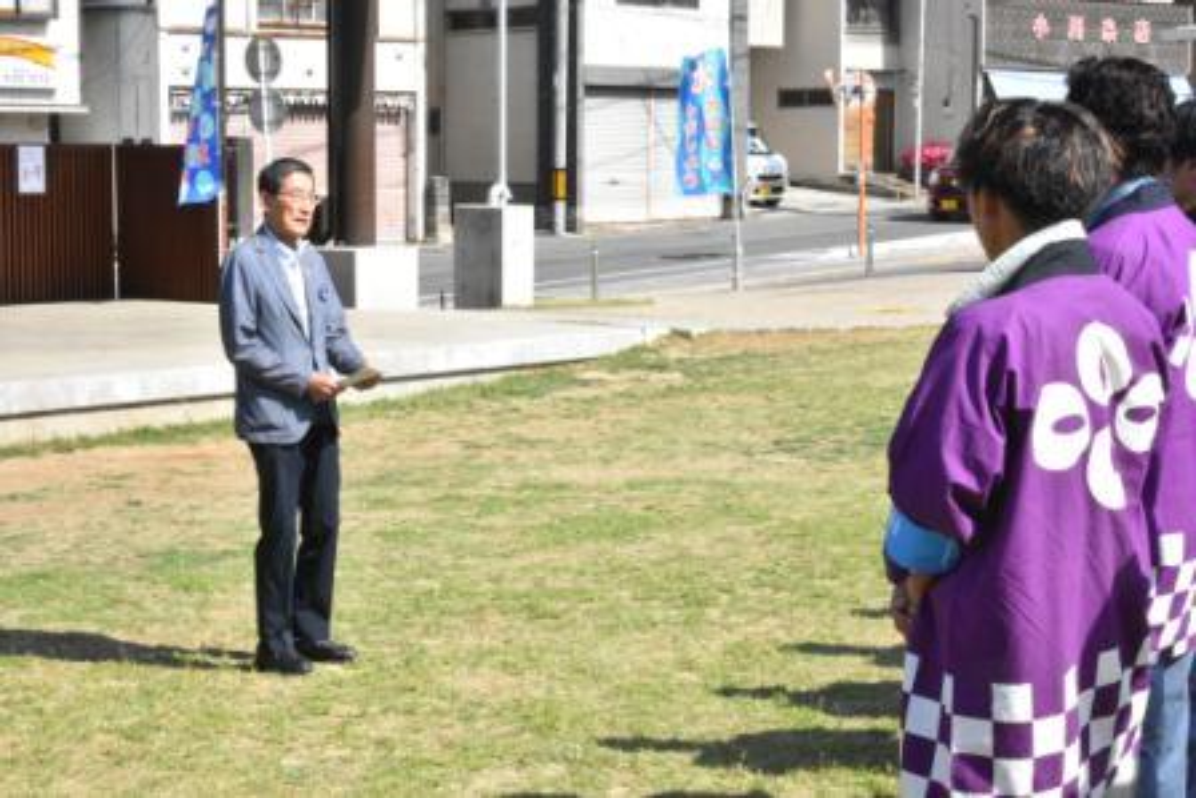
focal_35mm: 75
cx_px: 598
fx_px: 2492
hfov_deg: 27.0
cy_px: 399
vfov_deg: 18.2
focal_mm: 50
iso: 2500
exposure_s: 1/250
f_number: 32
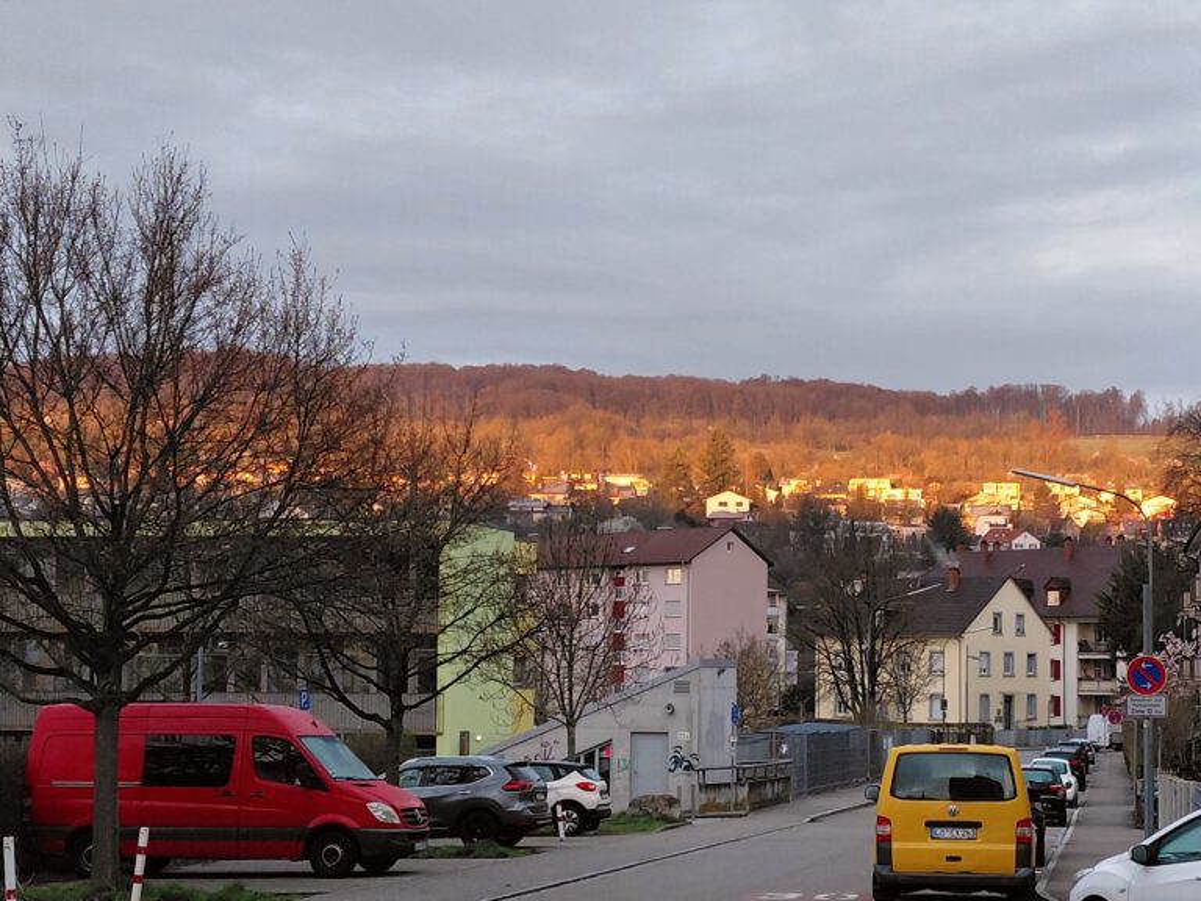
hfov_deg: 69.4
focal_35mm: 25
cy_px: 450
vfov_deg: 54.9
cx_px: 600
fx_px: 867
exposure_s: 1/120
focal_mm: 4.69
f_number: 1.8
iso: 100
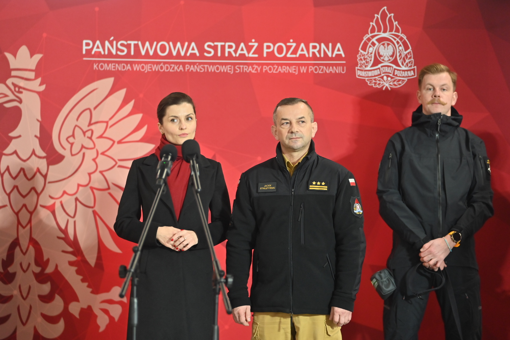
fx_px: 1700
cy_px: 170
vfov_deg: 11.4
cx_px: 255
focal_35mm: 120
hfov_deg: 17.1
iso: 2000
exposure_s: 1/400
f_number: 2.8
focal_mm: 120
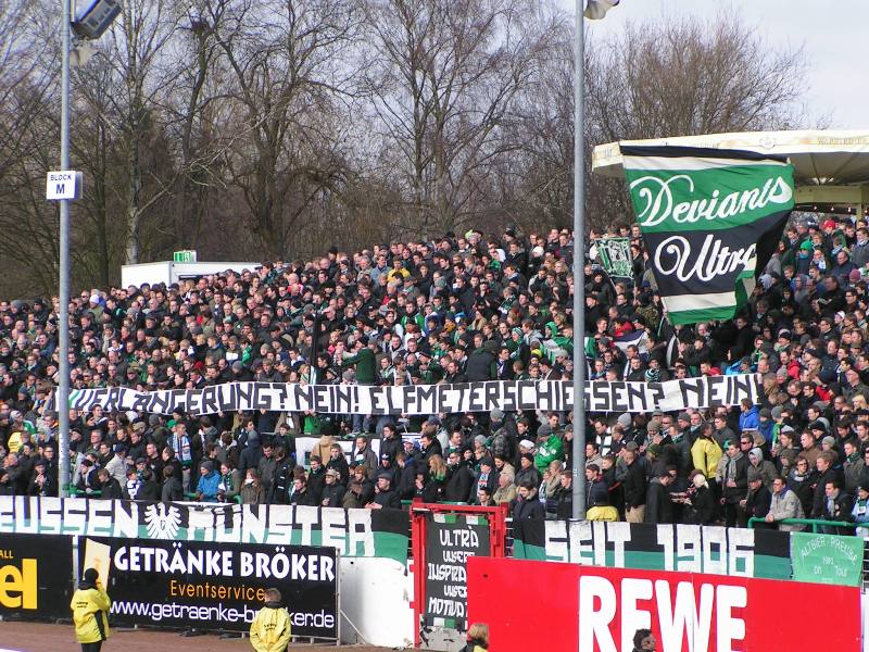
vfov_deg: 9.9
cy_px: 326
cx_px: 434
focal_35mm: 150
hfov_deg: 13.2
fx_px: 3766
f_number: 5
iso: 50
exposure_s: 1/200
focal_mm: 22.9
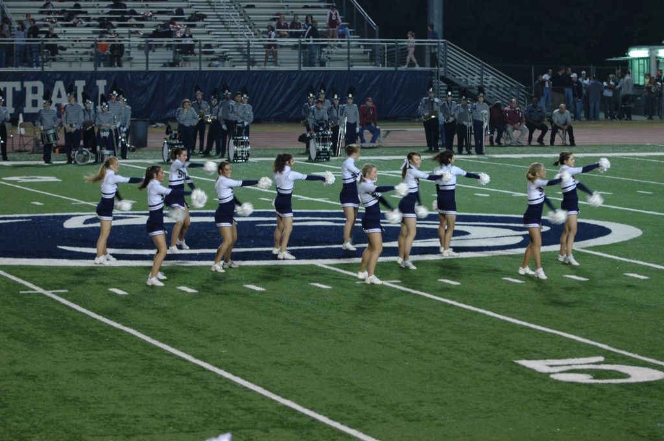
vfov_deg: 9.6
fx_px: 2625
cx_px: 332
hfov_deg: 14.4
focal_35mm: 142
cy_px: 220
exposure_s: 1/60
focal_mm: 95
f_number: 2.8
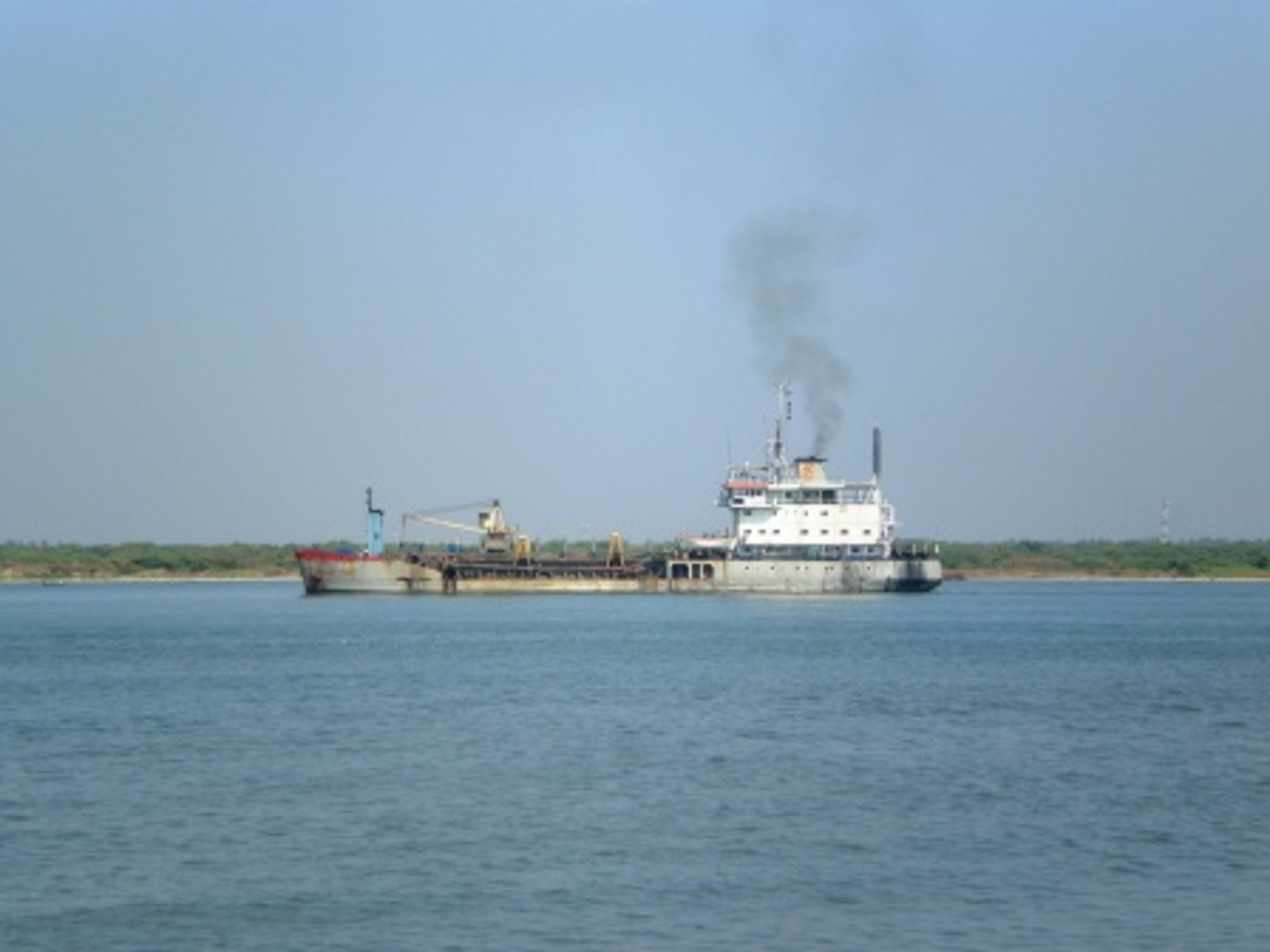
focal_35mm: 114
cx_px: 635
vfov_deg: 13.0
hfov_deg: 17.3
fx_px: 4182
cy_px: 476
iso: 64
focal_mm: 18.9
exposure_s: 1/122
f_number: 8.5
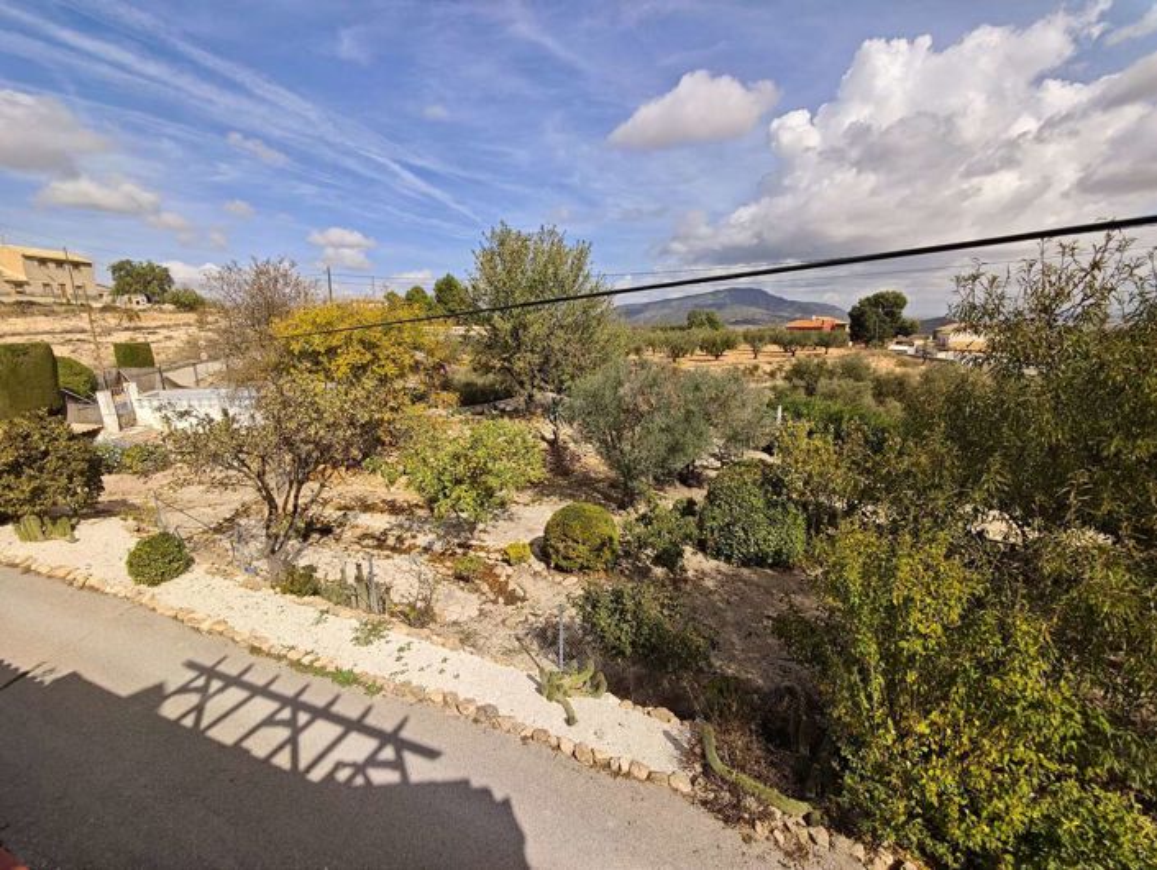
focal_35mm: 14
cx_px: 578
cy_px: 435
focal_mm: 2.16
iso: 50
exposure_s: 1/760
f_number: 2.2
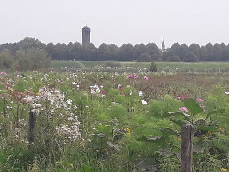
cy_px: 86
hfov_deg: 65.3
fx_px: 179
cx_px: 114
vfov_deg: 51.4
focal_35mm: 27
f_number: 1.9
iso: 40
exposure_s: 1/1224
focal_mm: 3.6
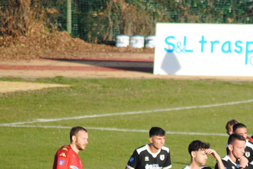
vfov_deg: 1.9
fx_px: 5024
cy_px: 164
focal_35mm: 714
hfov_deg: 2.9
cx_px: 220
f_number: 5
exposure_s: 1/640
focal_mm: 230
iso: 200
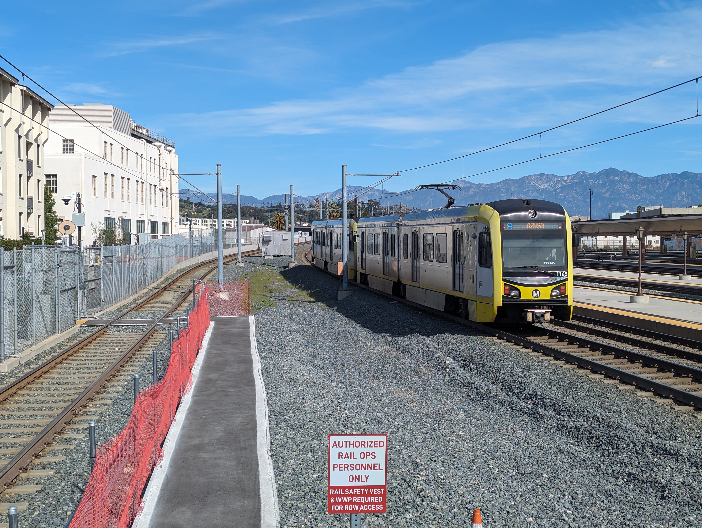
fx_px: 975
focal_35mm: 48
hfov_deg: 39.6
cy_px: 264
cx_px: 351
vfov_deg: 30.3
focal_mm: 6.81
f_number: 1.85
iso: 39
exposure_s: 1/2232
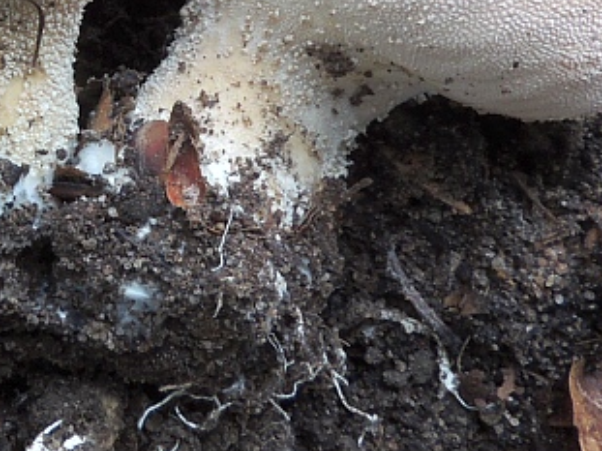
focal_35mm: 79
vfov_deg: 18.0
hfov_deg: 23.5
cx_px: -29
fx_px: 1373
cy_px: -50
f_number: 8.3
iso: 100
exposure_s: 1/15
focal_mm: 4.3
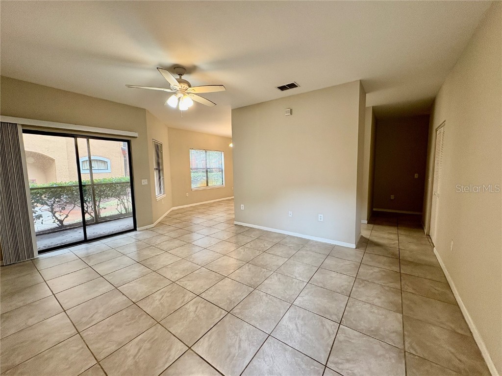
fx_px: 203
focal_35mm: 14
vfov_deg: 85.7
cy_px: 188
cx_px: 251
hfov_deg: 102.1
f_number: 2.2
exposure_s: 1/60
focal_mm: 2.22
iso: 160
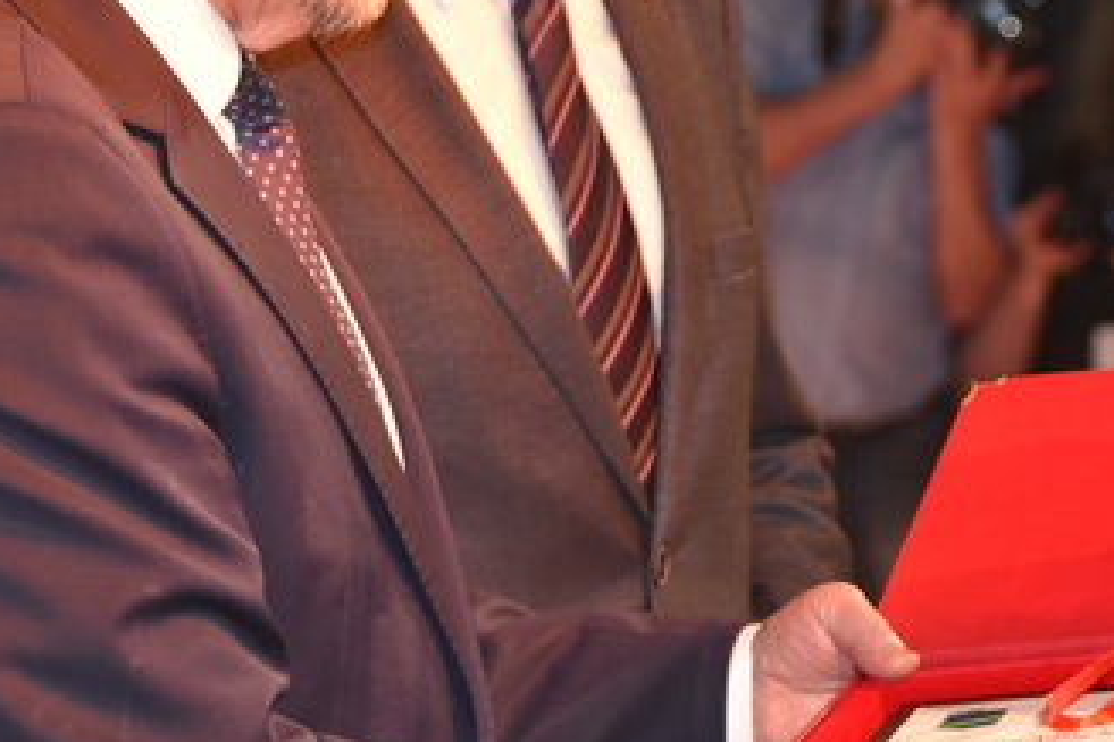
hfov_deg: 8.8
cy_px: 63
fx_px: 7240
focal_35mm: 234
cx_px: 978
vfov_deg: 5.9
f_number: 5
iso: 2200
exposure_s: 1/60
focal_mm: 85
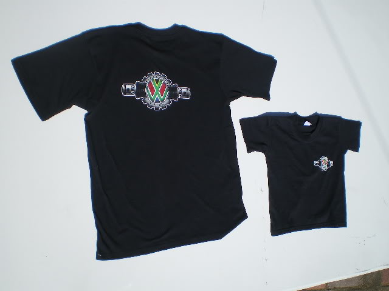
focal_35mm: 38
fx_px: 427
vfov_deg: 37.7
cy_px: 146
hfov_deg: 49.0
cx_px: 194
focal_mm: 6.3
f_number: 4.6
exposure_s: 1/640
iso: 64
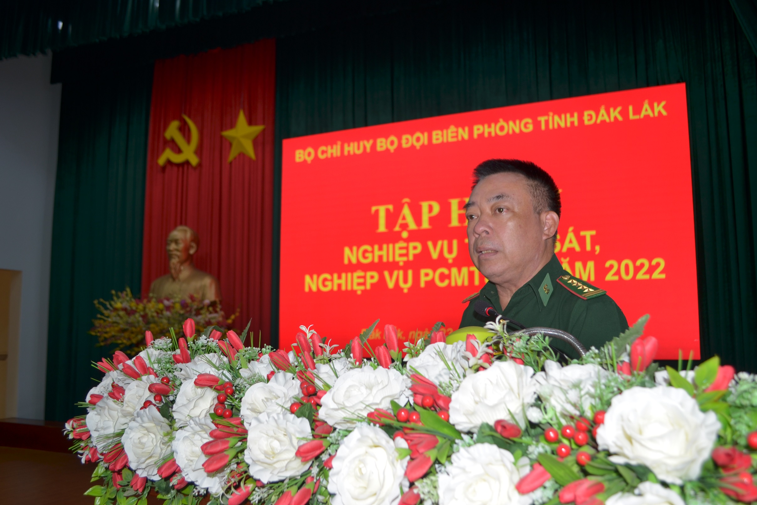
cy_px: 255
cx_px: 382
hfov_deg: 60.3
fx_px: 652
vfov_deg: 42.3
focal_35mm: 31
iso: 100
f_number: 3.8
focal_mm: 20
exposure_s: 1/60
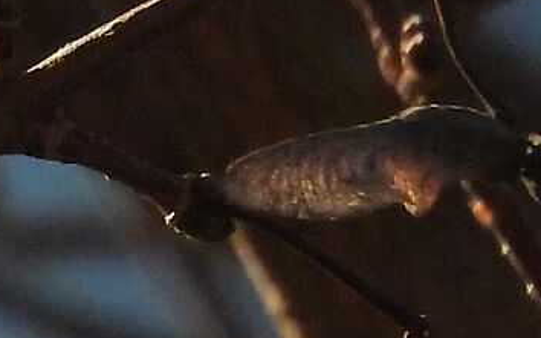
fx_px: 127082
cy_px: 162
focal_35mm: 8622
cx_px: -926
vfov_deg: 0.2
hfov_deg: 0.2
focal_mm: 214
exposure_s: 1/1000
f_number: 6.3
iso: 400
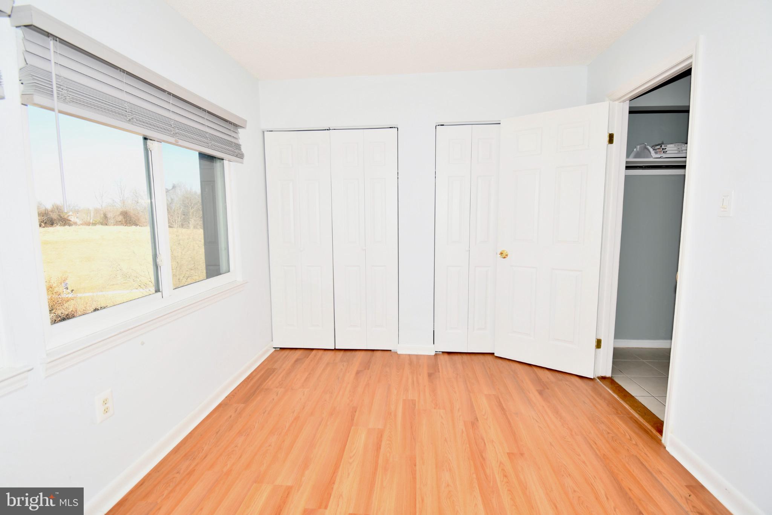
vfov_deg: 77.3
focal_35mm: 15
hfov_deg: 100.4
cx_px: 386
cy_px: 258
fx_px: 322
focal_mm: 10
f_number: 5.6
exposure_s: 1/125
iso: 200
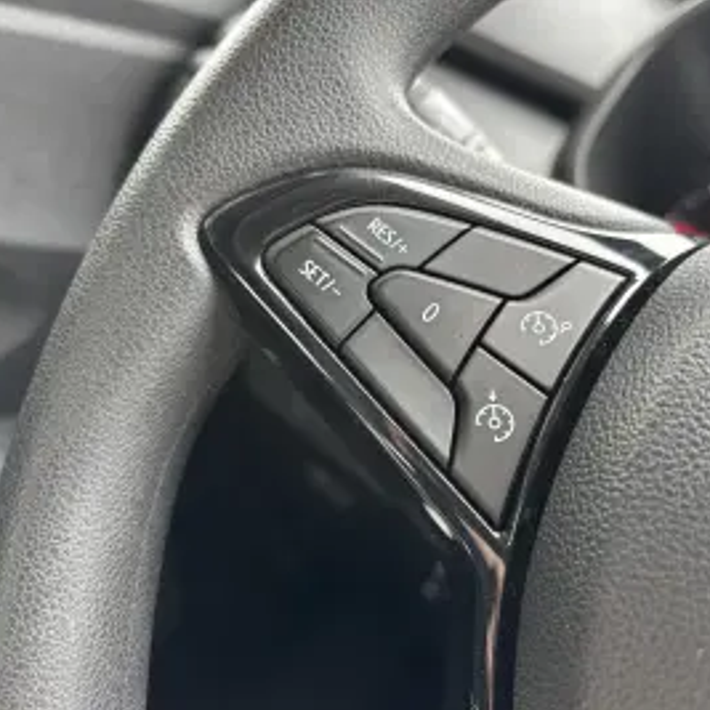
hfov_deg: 52.3
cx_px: 410
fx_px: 719
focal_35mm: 31
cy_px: 356
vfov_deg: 52.5
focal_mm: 5.96
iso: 125
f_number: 1.6
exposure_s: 1/118
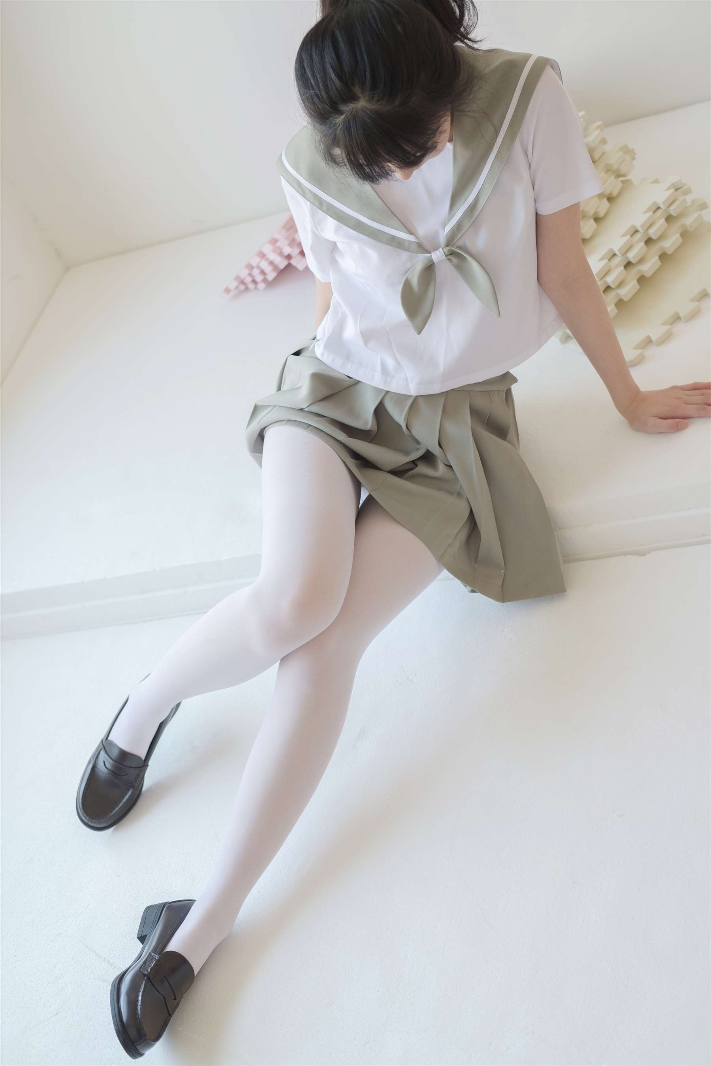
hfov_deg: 25.5
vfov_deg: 37.5
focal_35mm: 53
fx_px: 1570
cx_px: 356
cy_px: 533
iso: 200
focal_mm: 35
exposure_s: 1/100
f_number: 2.8
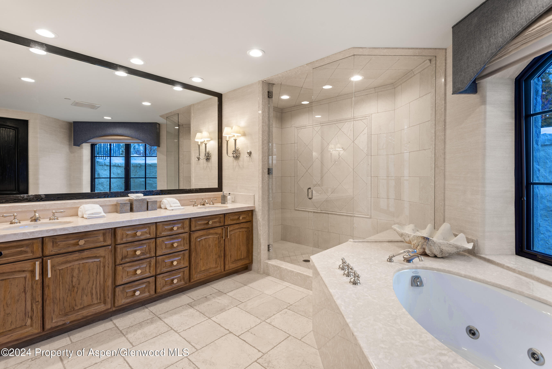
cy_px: 184
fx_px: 261
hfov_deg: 93.3
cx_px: 276
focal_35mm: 17
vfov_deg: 70.5
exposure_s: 1/2
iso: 100
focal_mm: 17
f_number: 7.1
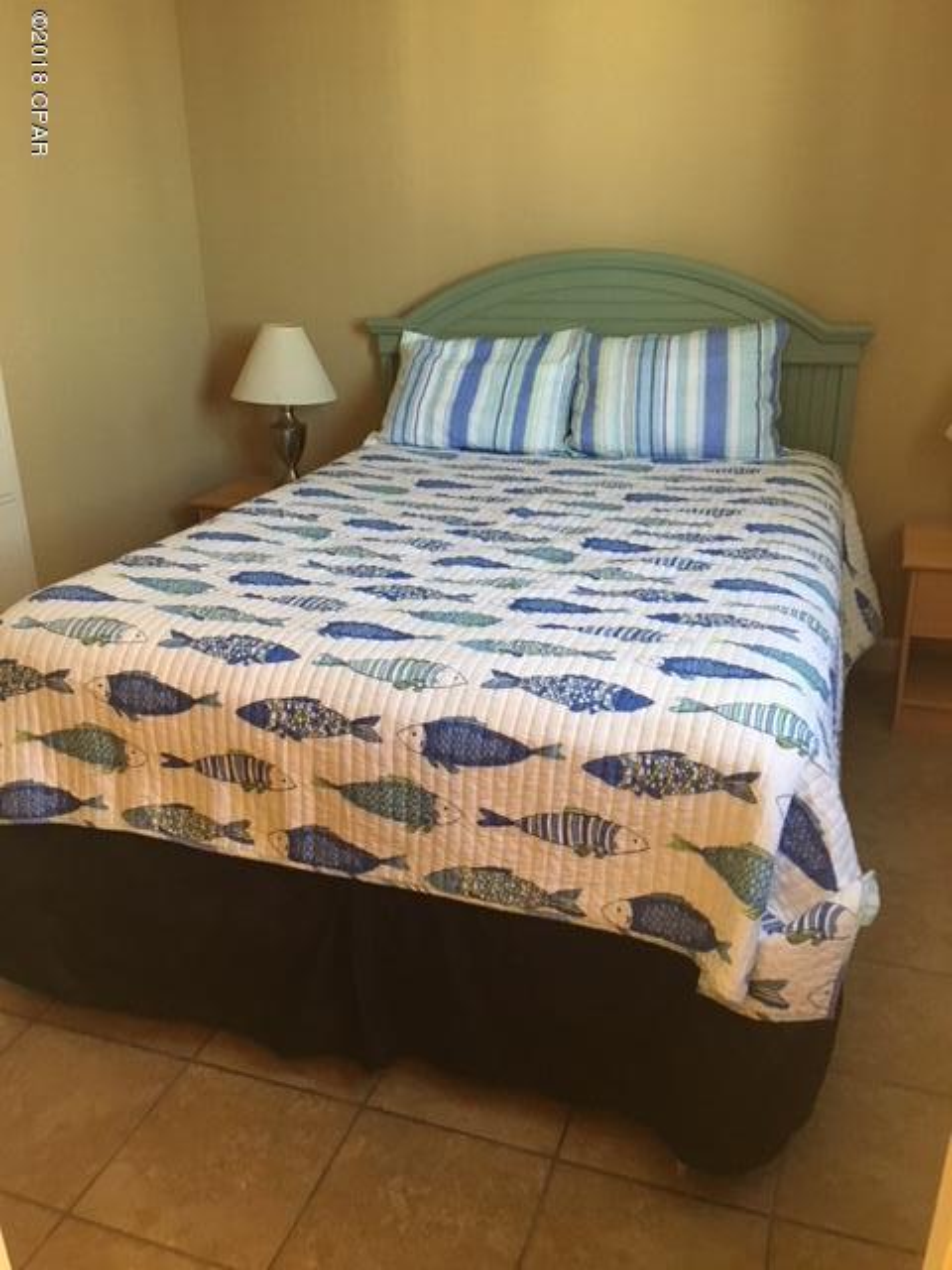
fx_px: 1063
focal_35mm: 29
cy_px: 635
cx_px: 476
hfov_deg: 48.2
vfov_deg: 61.7
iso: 200
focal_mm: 4.15
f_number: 2.2
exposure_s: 1/24
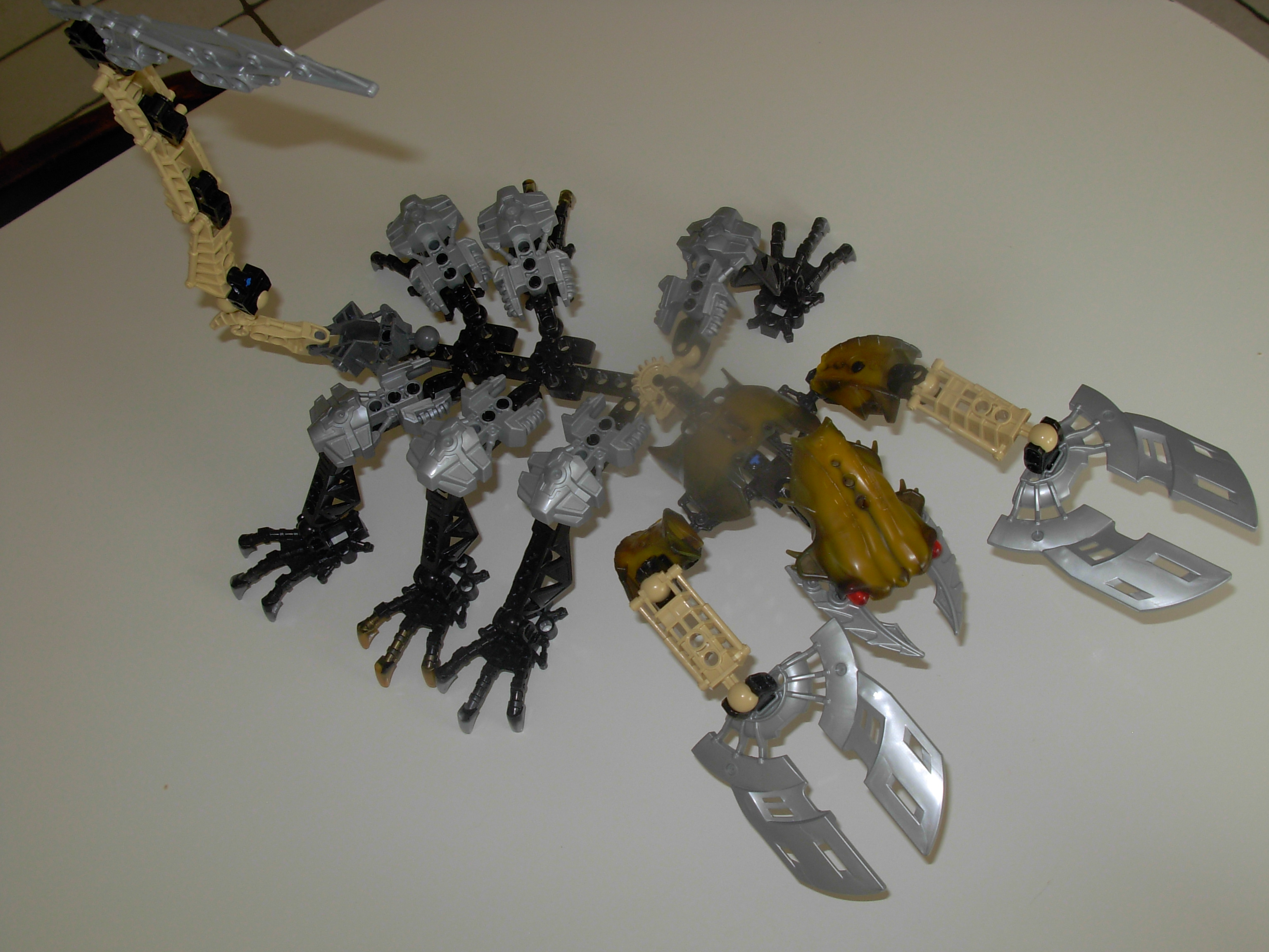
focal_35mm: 38
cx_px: 634
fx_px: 1393
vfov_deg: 37.7
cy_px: 476
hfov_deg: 49.0
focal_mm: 6.3
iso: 79
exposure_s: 1/64
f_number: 4.9
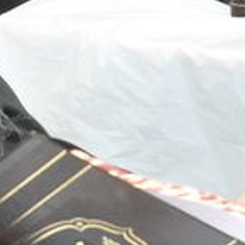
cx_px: 253
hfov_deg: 6.5
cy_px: 33
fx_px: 2162
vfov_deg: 6.5
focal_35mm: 270
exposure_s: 1/100
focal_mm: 22
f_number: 5
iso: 1250
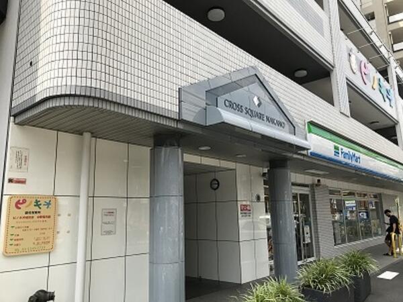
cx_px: 202
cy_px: 151
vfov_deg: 49.7
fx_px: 326
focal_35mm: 28
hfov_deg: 63.4
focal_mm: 3.99
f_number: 1.8
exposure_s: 1/1227
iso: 20
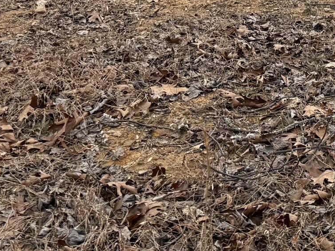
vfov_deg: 14.1
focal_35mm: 95
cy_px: -178
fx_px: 919
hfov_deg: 20.3
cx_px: 296
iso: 80
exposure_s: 1/2611
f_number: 1.78
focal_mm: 6.76
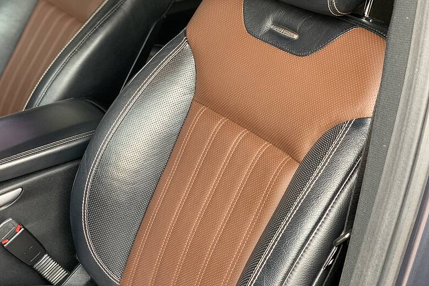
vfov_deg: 24.6
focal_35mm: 55
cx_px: 212
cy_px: 133
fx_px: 655
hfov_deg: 36.3
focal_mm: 6
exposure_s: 1/60
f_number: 2.4
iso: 160
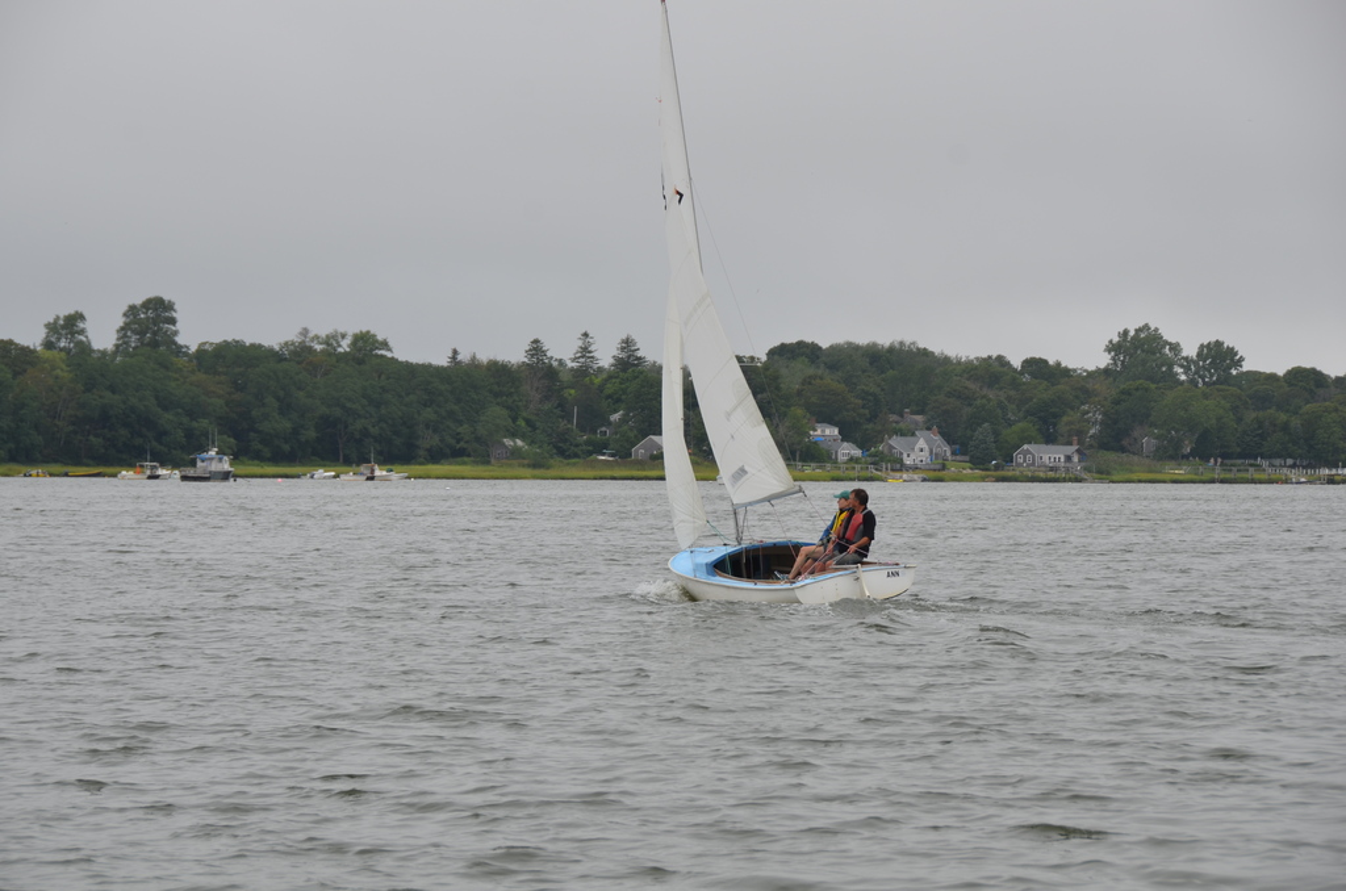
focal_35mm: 158
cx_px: 673
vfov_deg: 8.7
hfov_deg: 13.1
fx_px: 5876
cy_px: 446
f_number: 8
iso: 100
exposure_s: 1/250
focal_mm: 105
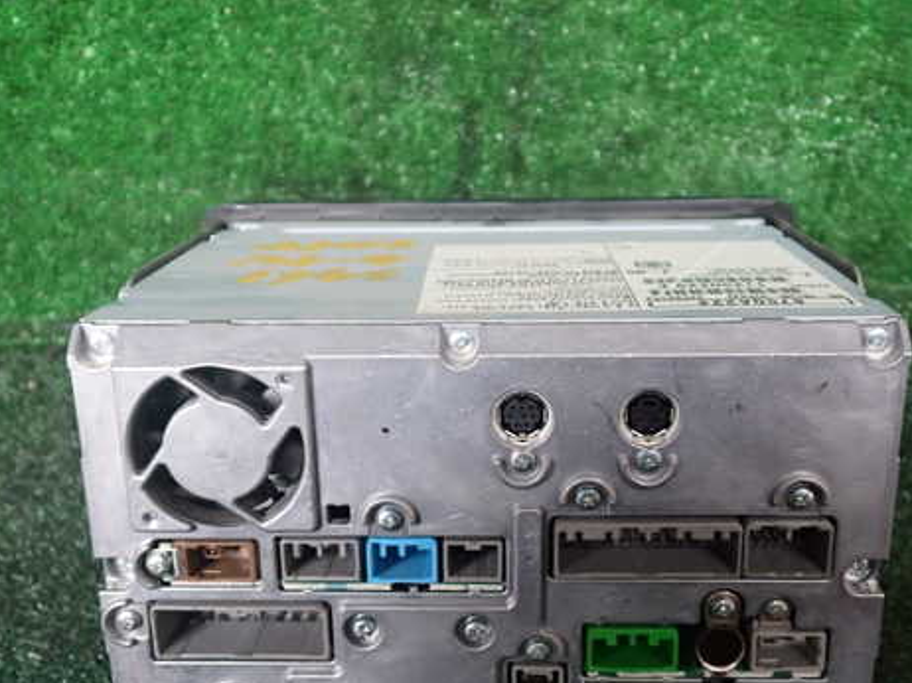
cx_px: 482
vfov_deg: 36.7
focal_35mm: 39
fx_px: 1027
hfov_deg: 47.9
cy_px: 395
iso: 500
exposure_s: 1/30
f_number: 2.3
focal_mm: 5.4
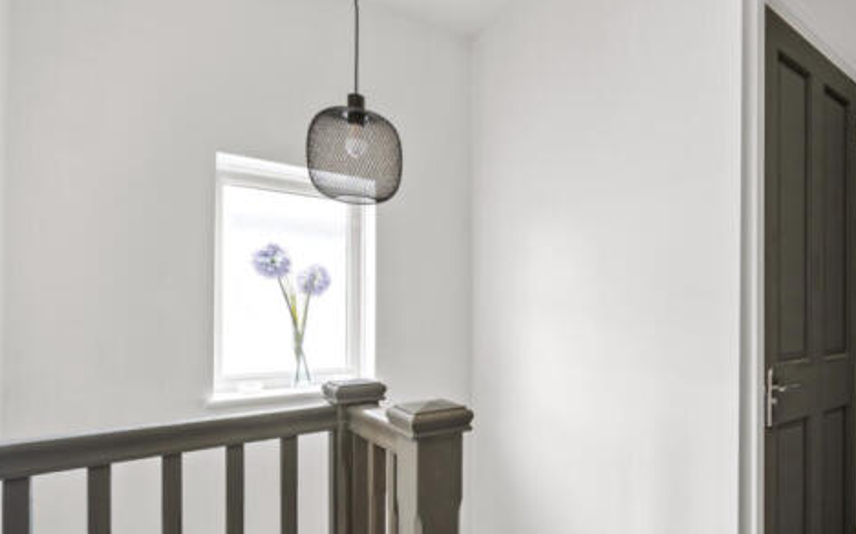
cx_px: 552
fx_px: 466
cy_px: 324
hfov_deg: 82.9
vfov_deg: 59.0
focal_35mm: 20
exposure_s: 1.6
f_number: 16
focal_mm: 14
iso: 200
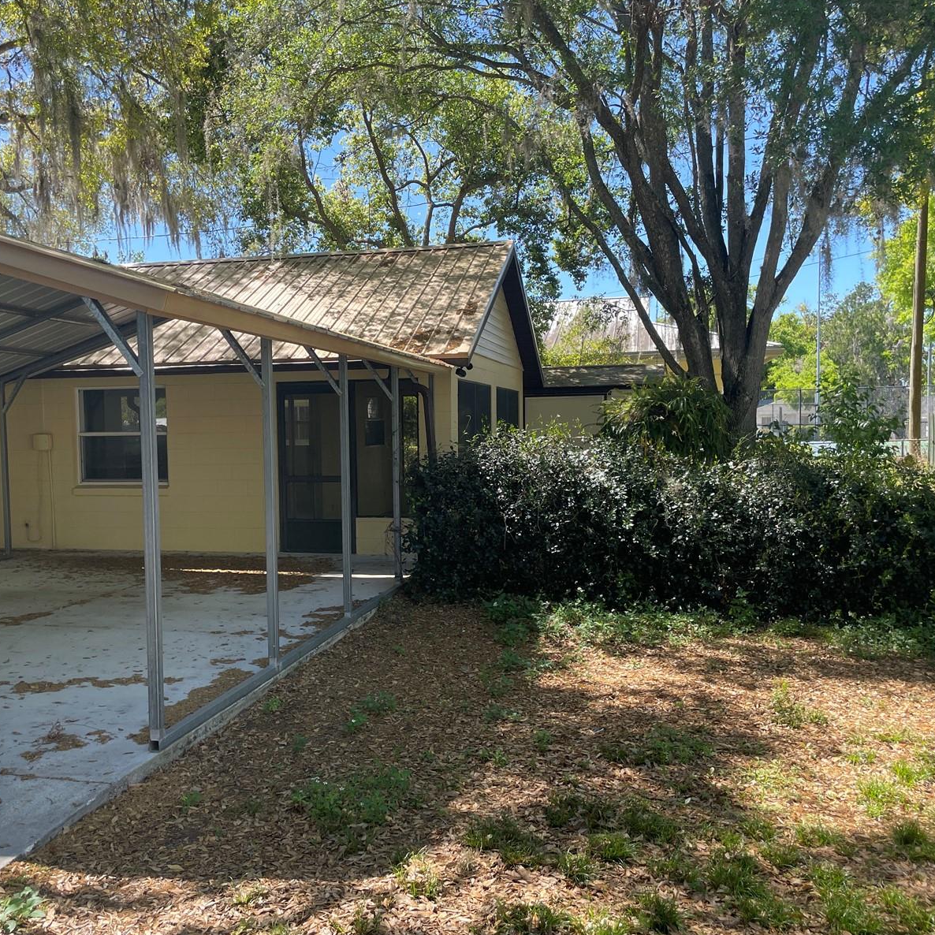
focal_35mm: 31
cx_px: 417
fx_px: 947
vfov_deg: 52.5
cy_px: 467
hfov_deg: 52.4
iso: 32
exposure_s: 1/734
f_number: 1.6
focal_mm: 4.2
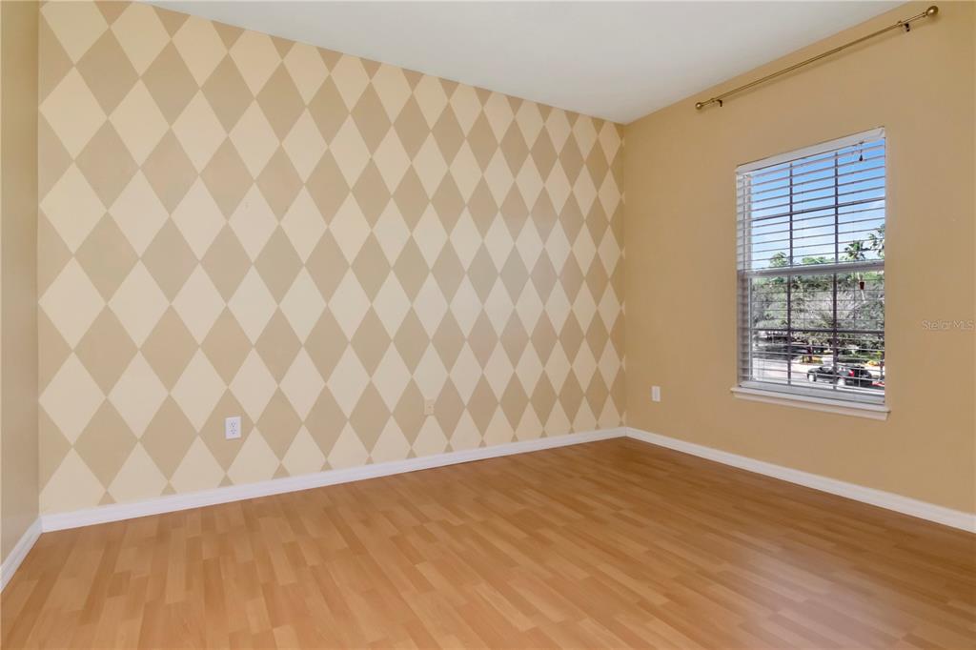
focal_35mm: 18
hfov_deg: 90.0
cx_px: 488
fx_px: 488
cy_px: 325
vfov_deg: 67.3
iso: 1250
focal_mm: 12
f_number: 14
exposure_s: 1/125
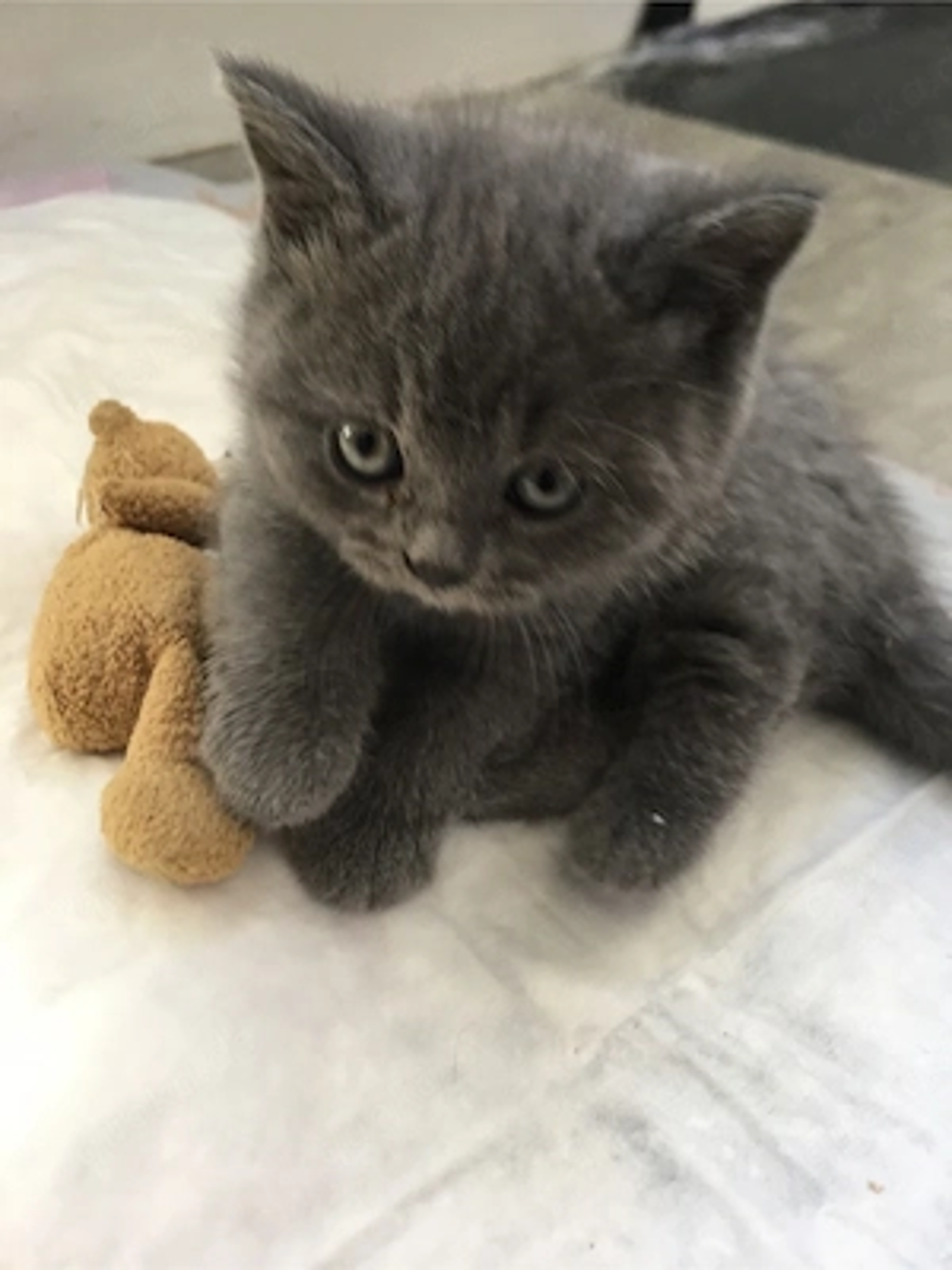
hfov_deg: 48.2
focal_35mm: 29
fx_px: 1063
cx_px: 476
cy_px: 635
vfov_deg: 61.7
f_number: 2.2
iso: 40
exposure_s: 1/17
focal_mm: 4.15
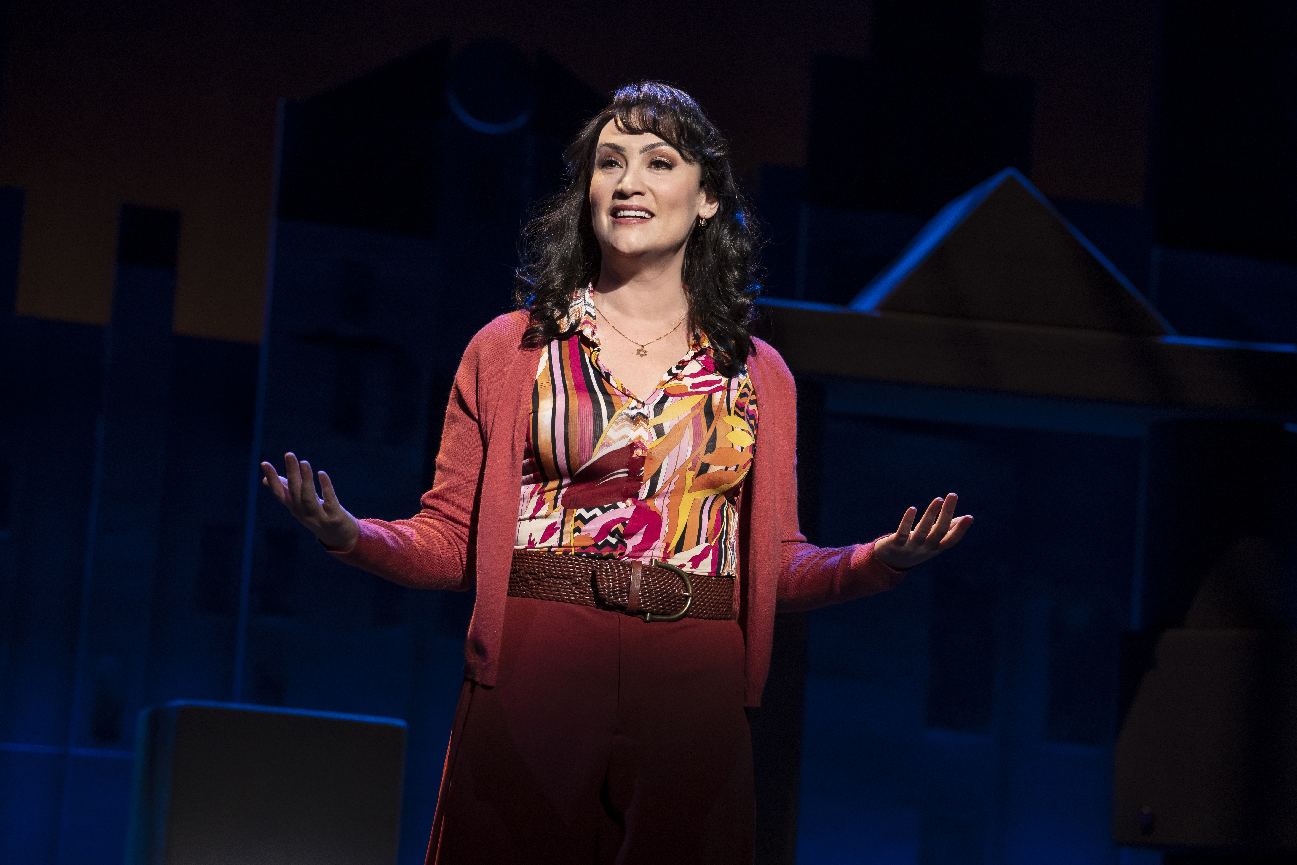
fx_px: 4683
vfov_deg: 10.5
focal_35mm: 130
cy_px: 432
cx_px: 648
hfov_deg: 15.8
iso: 2500
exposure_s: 1/250
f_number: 4.5
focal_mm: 130
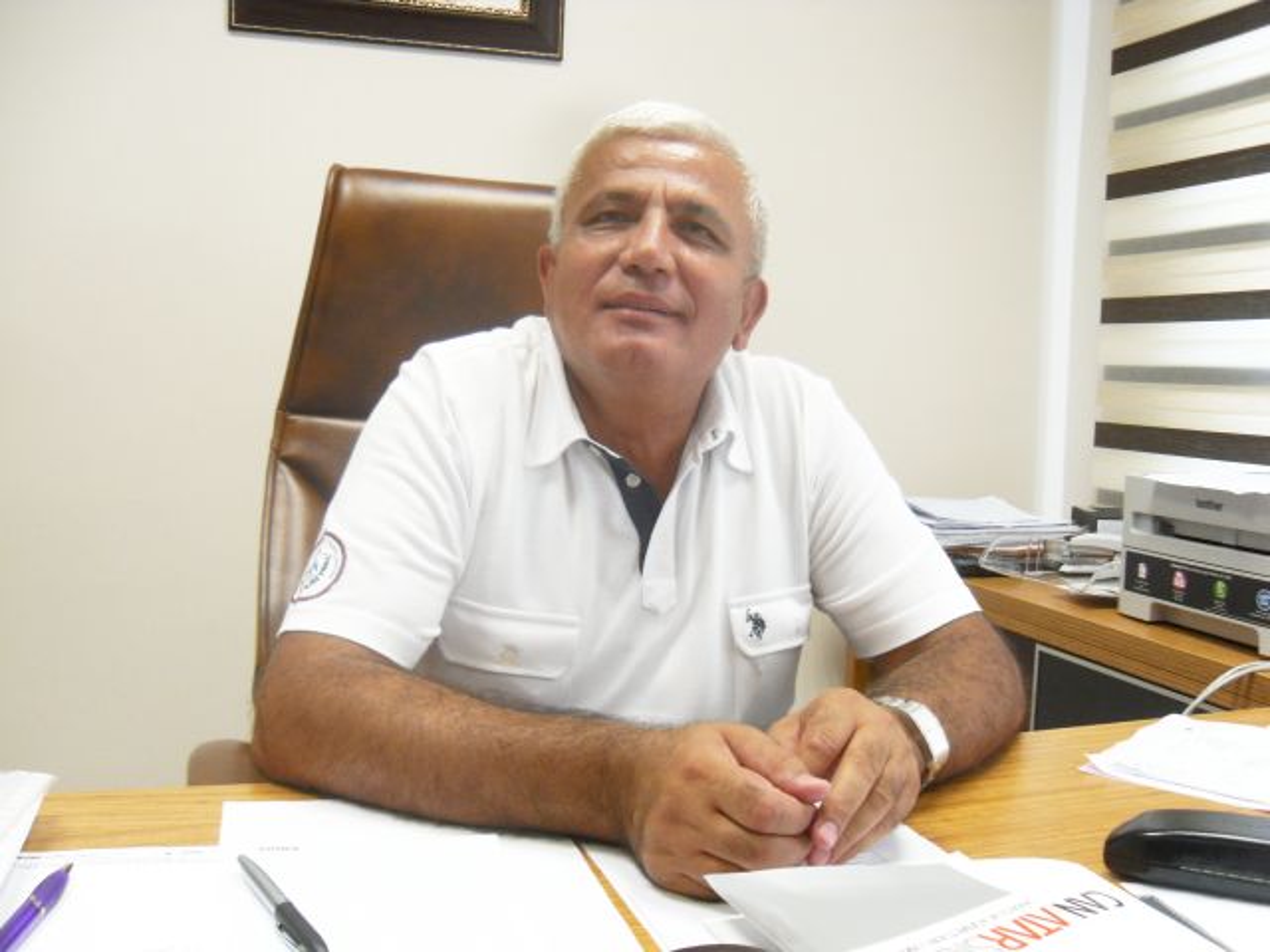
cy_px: 476
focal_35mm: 34
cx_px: 635
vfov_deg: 41.8
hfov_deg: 54.0
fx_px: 1247
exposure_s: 1/45
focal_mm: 6
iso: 100
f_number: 2.8
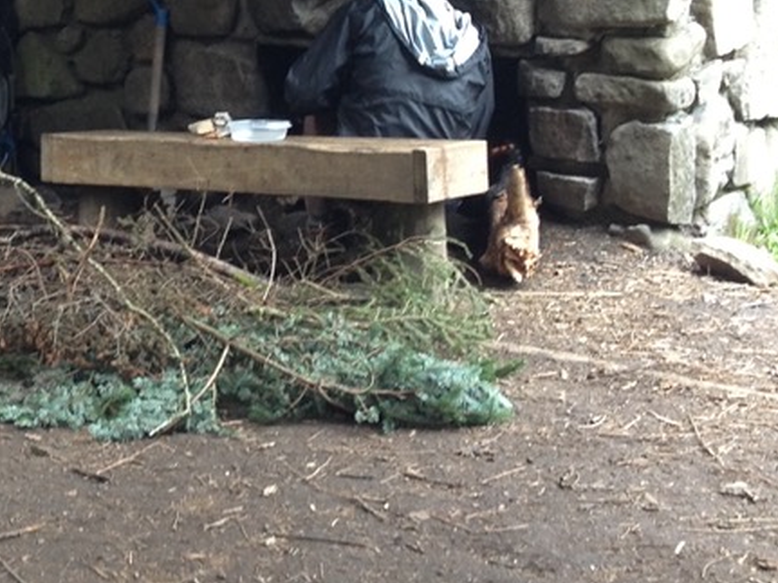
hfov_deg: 18.3
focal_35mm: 104
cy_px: -16
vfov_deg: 14.0
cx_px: -49
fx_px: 2337
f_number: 2.4
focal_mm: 4.28
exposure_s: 1/24
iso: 50
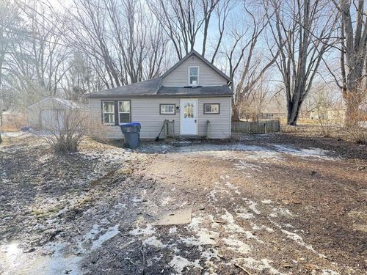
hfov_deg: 71.6
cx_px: 184
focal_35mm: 24
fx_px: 254
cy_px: 138
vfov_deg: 56.8
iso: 100
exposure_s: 1/383
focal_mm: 6.76
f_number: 1.78
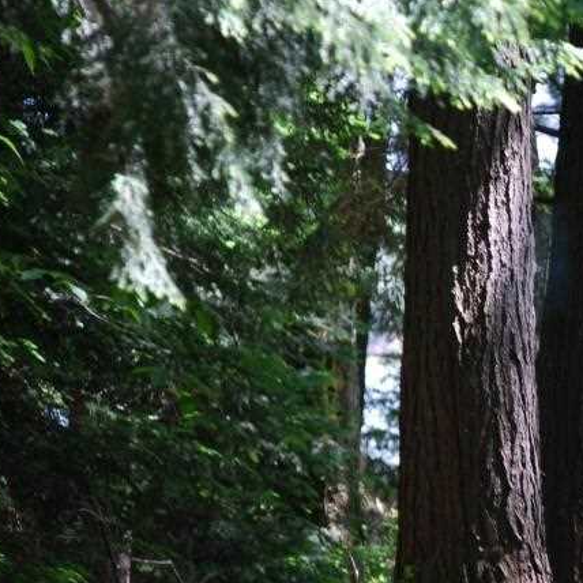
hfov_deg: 4.2
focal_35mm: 417
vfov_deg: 4.2
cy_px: 366
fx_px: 7946
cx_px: 652
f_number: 5
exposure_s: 1/125
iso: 360
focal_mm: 122
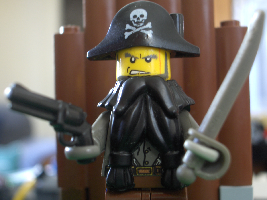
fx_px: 486
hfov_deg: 30.7
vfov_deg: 23.3
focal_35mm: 63
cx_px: 134
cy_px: 100
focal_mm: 10.19
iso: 100
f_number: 3.5
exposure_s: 1/1.26
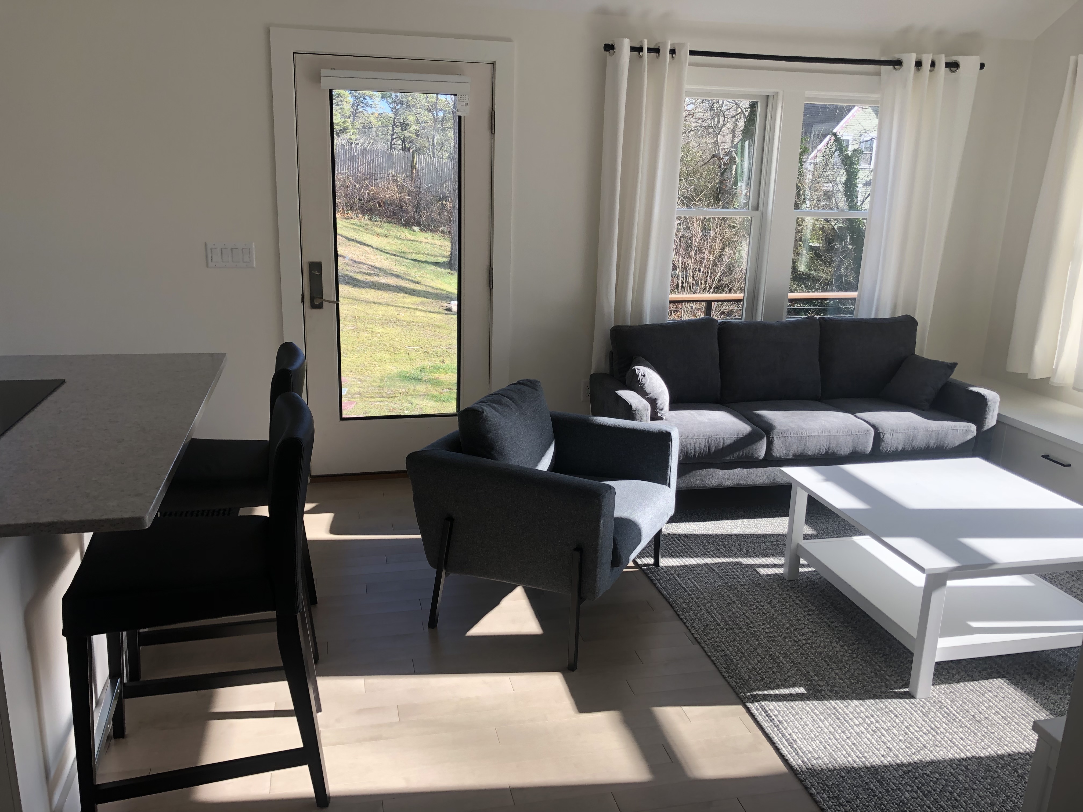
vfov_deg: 49.7
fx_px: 876
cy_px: 406
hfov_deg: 63.4
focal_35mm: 28
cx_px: 542
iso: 20
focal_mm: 3.99
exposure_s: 1/182
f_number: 1.8
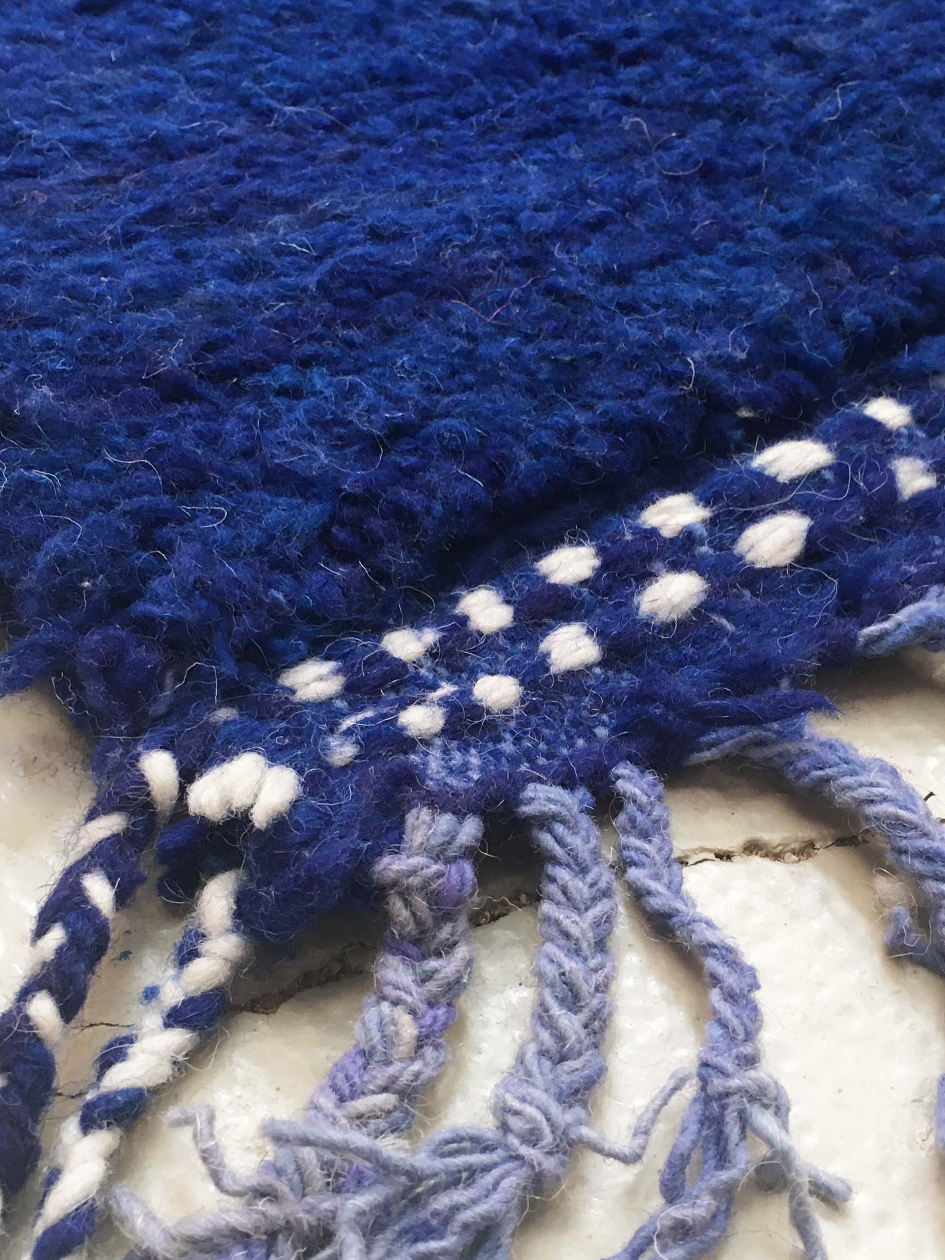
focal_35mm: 45
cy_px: 754
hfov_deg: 32.1
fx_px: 1638
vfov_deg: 41.9
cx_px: 566
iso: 100
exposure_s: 1/35
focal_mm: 4.15
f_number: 2.2
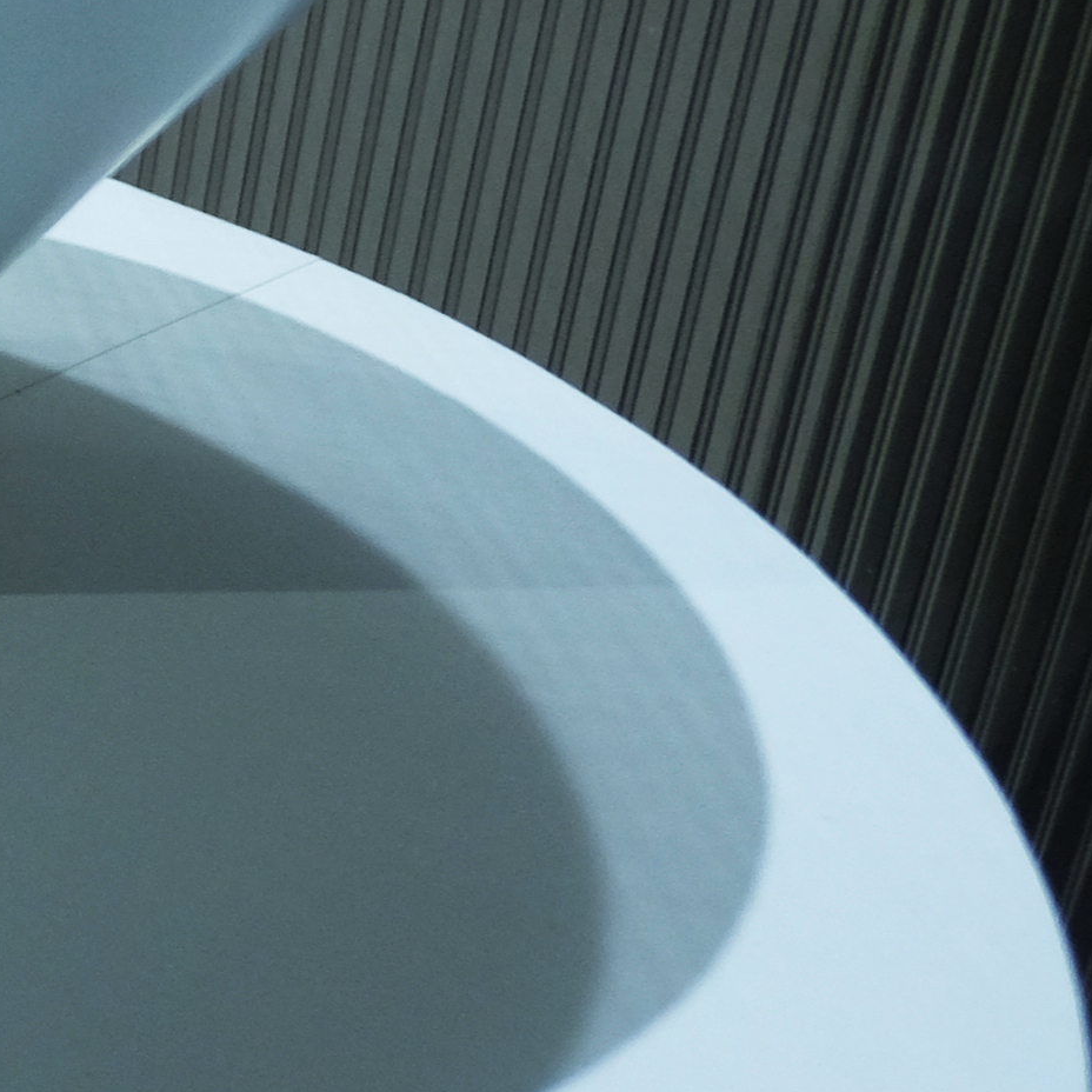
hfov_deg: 11.8
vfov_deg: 14.4
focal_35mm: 121
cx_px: -1499
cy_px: 548
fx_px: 4319
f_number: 3.6
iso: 1000
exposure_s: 1/100
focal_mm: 18
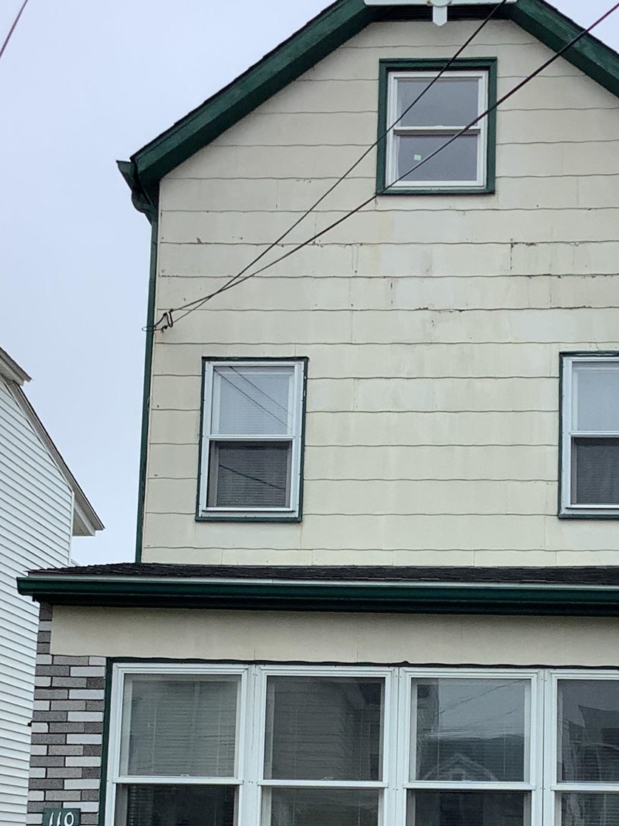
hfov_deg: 22.8
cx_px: 446
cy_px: 653
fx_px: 1526
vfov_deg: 29.6
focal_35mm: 64
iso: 25
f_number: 2.4
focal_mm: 3.3
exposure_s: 1/392
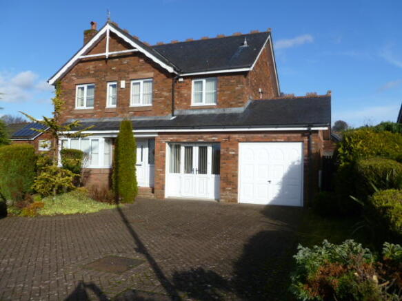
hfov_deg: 63.5
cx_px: 201
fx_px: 325
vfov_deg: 49.7
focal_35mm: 28
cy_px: 150
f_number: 3.3
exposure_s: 1/800
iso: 80
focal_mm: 5
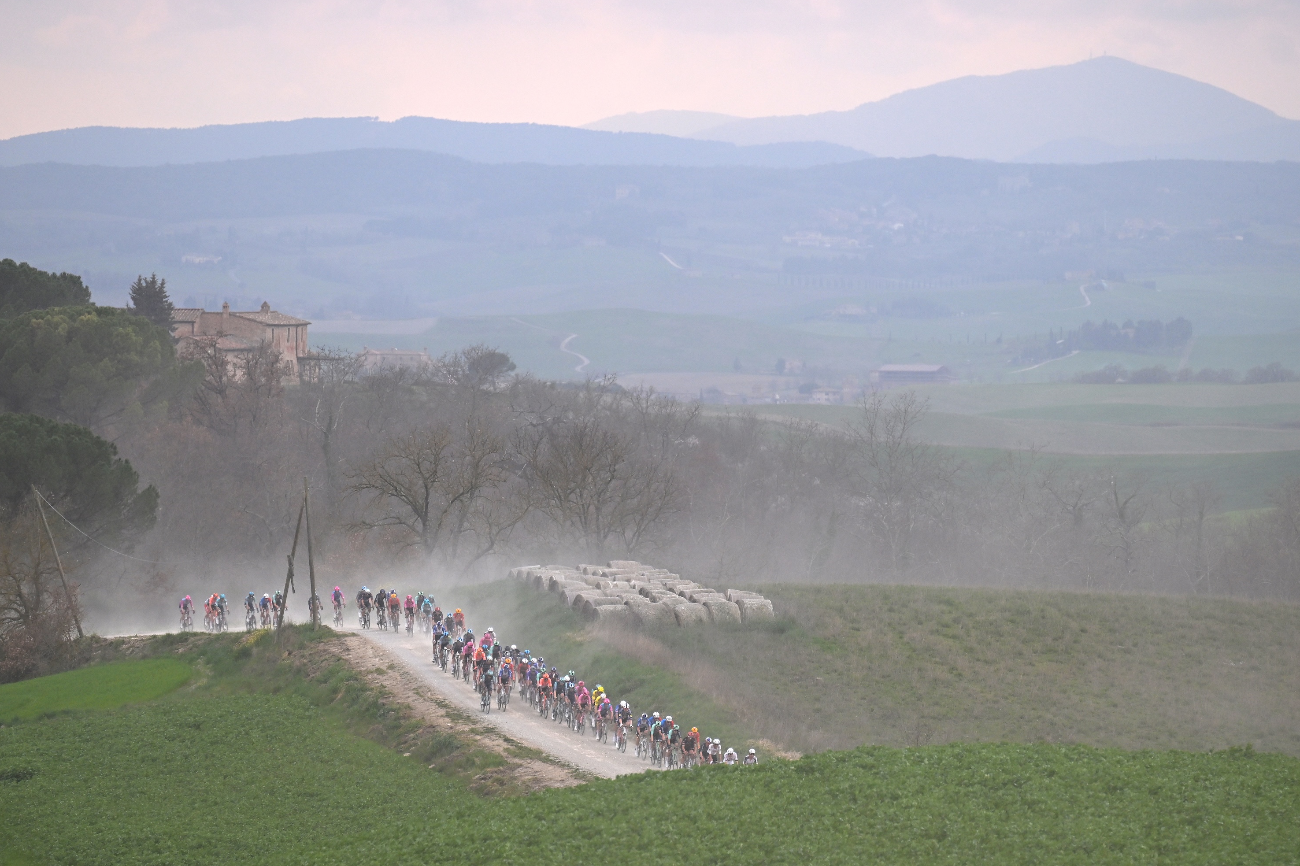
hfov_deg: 6.8
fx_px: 11011
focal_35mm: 305
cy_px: 436
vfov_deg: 4.5
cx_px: 649
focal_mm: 200
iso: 320
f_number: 3.5
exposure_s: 1/2000
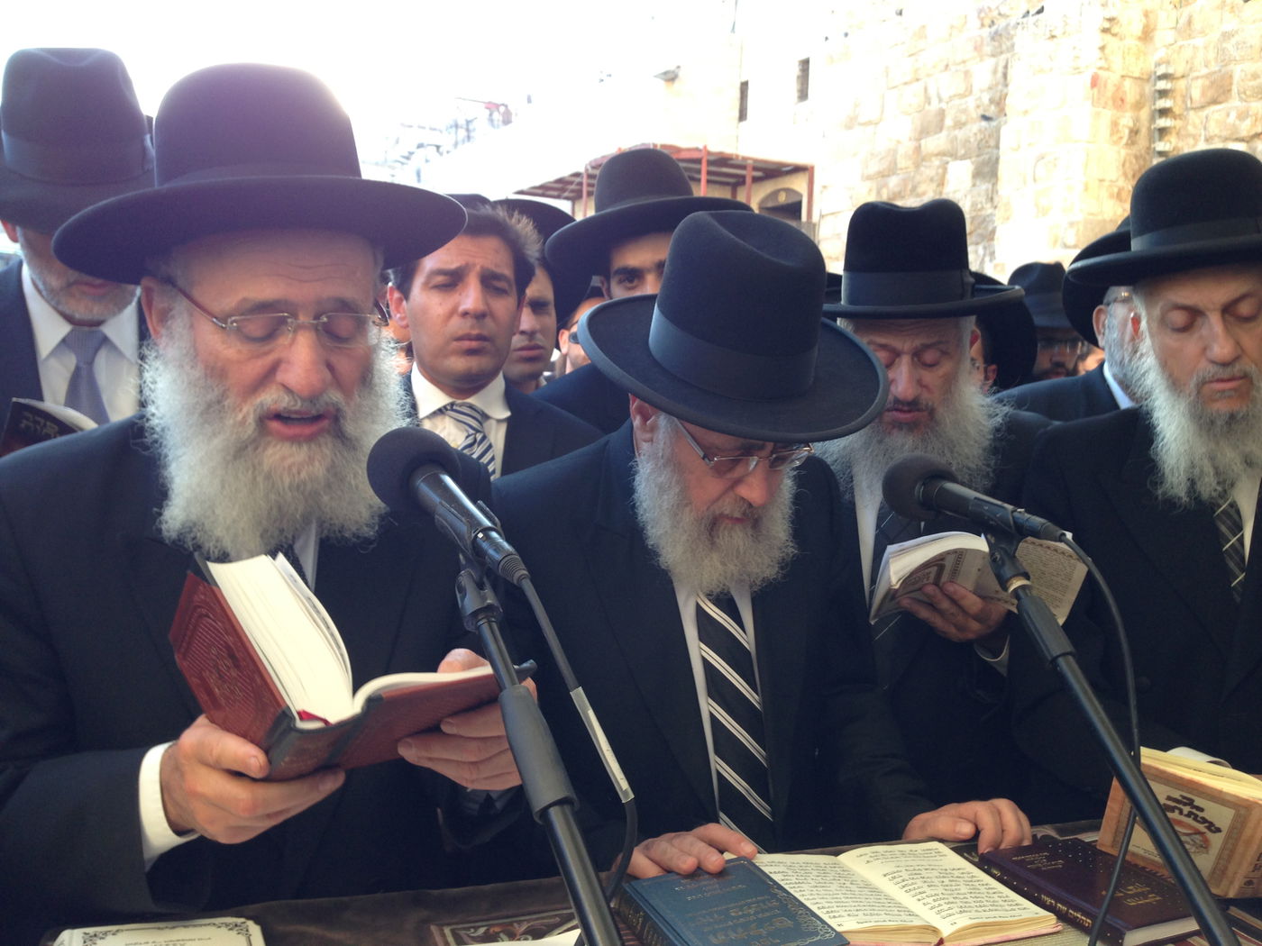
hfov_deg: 55.4
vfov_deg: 42.9
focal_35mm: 33
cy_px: 473
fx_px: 1203
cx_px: 631
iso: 50
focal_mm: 4.13
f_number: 2.4
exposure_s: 1/60
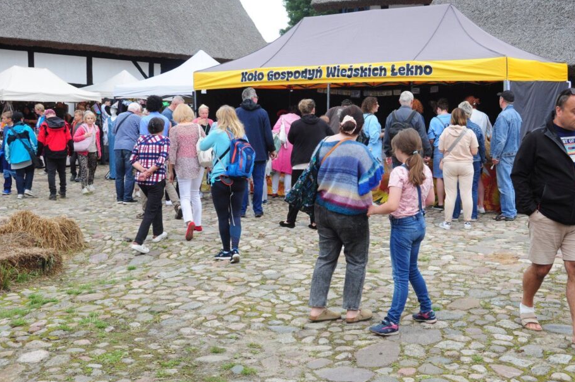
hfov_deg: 43.1
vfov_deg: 29.4
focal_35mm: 46
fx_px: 727
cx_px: 322
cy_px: 171
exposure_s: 1/250
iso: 500
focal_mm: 27
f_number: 8
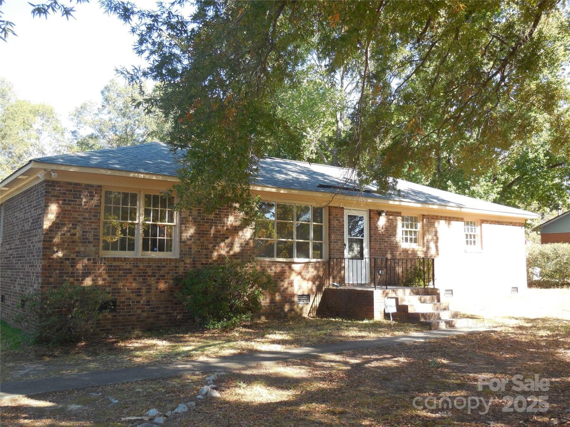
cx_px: 285
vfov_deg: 41.8
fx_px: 560
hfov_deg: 54.0
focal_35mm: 34
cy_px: 214
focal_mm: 6.1
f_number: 3.4
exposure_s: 1/125
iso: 125
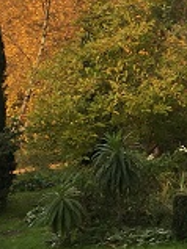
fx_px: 1053
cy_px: 8
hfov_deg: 9.6
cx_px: 357
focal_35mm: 146
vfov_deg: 13.4
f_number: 2.2
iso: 32
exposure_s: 1/100
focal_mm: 4.15
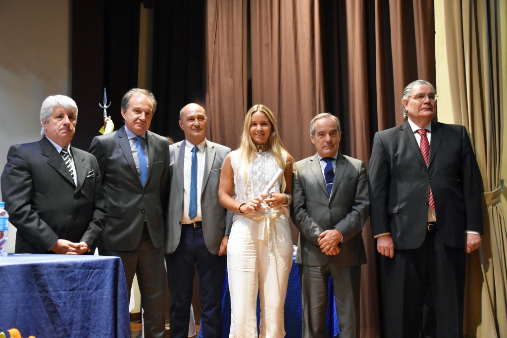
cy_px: 169
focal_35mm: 40
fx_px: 570
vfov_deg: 33.0
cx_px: 254
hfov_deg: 47.9
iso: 4000
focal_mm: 27
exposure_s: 1/60
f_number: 4
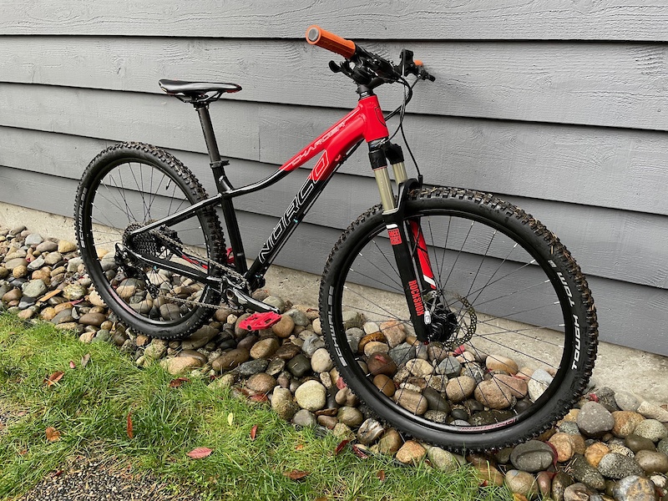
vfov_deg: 53.1
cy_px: 250
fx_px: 502
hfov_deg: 67.3
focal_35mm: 26
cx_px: 334
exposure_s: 1/60
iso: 125
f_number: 1.6
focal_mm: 4.2
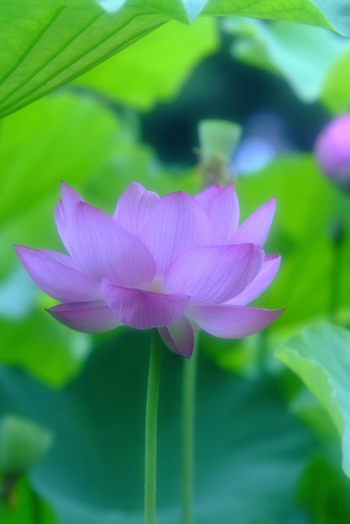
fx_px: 2837
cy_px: 262
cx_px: 175
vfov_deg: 10.5
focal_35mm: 195
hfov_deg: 7.1
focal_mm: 130
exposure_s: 1/350
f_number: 5.6
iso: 500
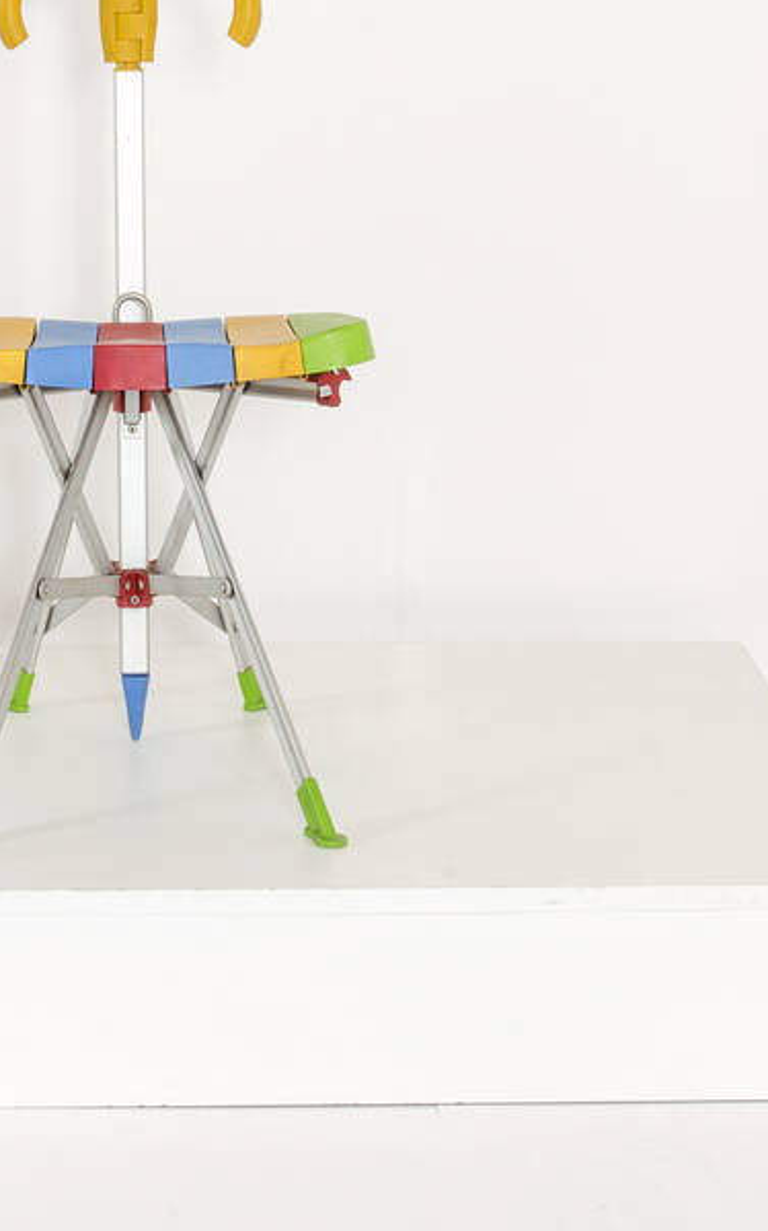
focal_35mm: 97
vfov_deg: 21.3
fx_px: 3248
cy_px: 344
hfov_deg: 13.4
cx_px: 146
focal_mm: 35
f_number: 16
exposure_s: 1/160
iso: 100
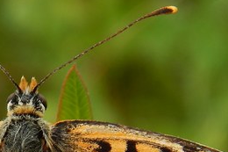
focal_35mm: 221
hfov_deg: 9.3
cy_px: 213
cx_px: 25
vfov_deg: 6.2
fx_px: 1399
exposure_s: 1/250
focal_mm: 12.3
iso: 125
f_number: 4.1
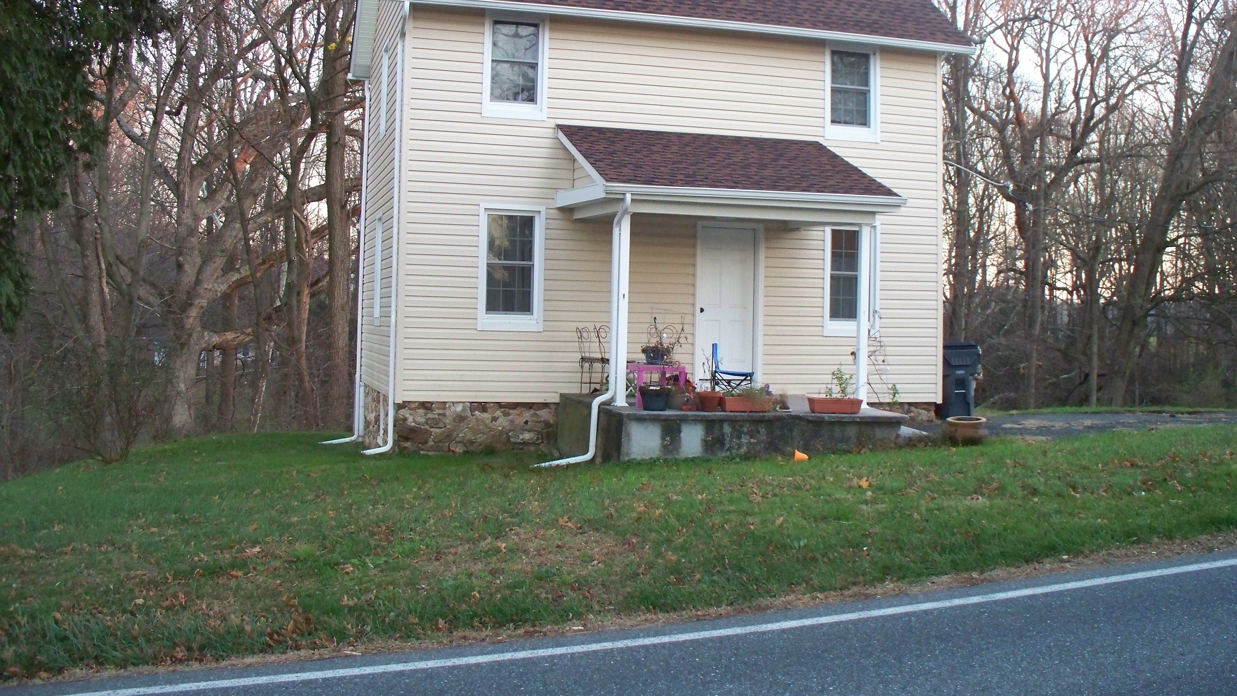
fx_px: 1312
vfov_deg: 29.5
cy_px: 235
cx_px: 614
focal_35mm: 40
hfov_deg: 50.5
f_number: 2.8
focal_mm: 7.54
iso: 320
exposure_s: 1/60
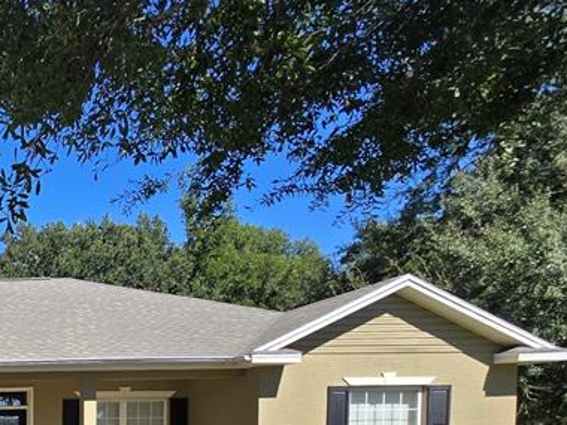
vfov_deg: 34.3
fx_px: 573
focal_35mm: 35
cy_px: 485
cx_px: -175
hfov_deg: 35.4
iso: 50
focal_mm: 2.2
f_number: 2.2
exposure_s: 1/1874
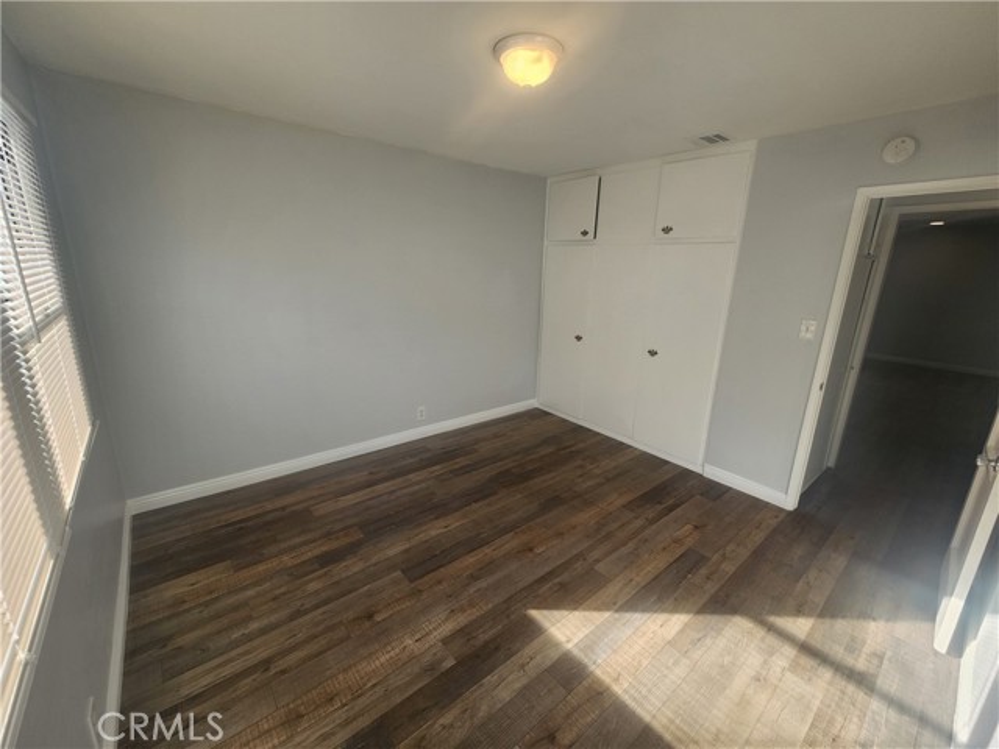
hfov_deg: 106.2
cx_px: 500
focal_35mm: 13
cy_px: 374
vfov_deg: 89.9
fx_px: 375
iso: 50
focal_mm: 2.2
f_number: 2.2
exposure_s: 1/300
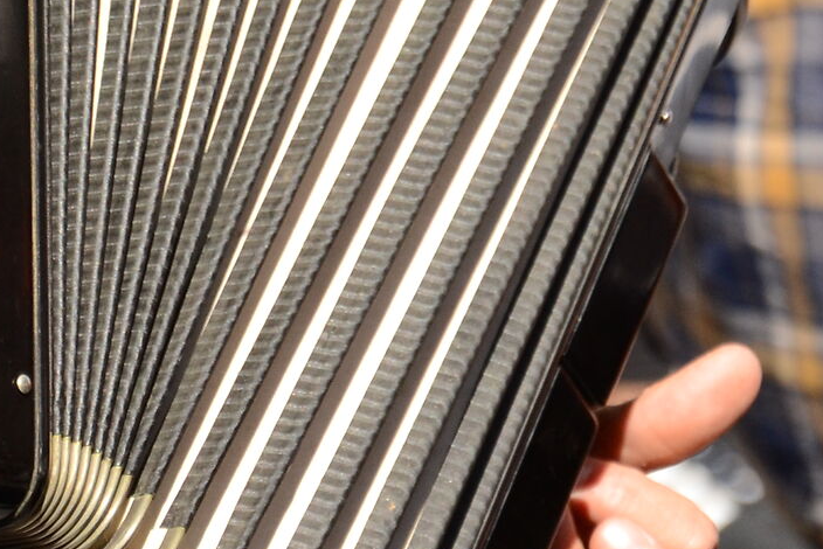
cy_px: -78
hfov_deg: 3.8
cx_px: 264
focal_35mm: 537
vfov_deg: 2.6
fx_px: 12274
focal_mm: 105
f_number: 5.6
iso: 400
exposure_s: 1/1000
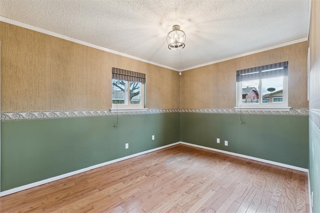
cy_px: 106
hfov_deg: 100.4
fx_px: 133
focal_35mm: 15
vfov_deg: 77.3
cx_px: 160
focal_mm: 10
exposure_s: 1/8
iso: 125
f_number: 8
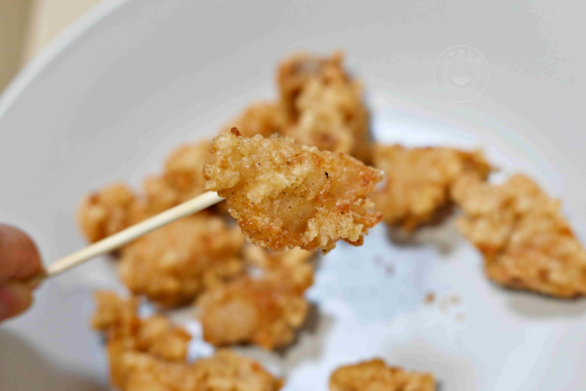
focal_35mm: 75
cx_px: 293
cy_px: 196
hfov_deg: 27.0
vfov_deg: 18.2
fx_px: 1221
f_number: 3.2
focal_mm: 50
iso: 640
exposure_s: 1/200
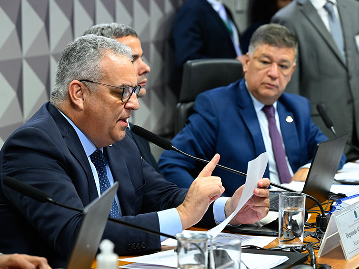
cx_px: 190
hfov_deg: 17.1
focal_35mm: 115
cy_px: 134
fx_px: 1192
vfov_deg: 12.9
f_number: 5
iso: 4000
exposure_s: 1/160
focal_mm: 105
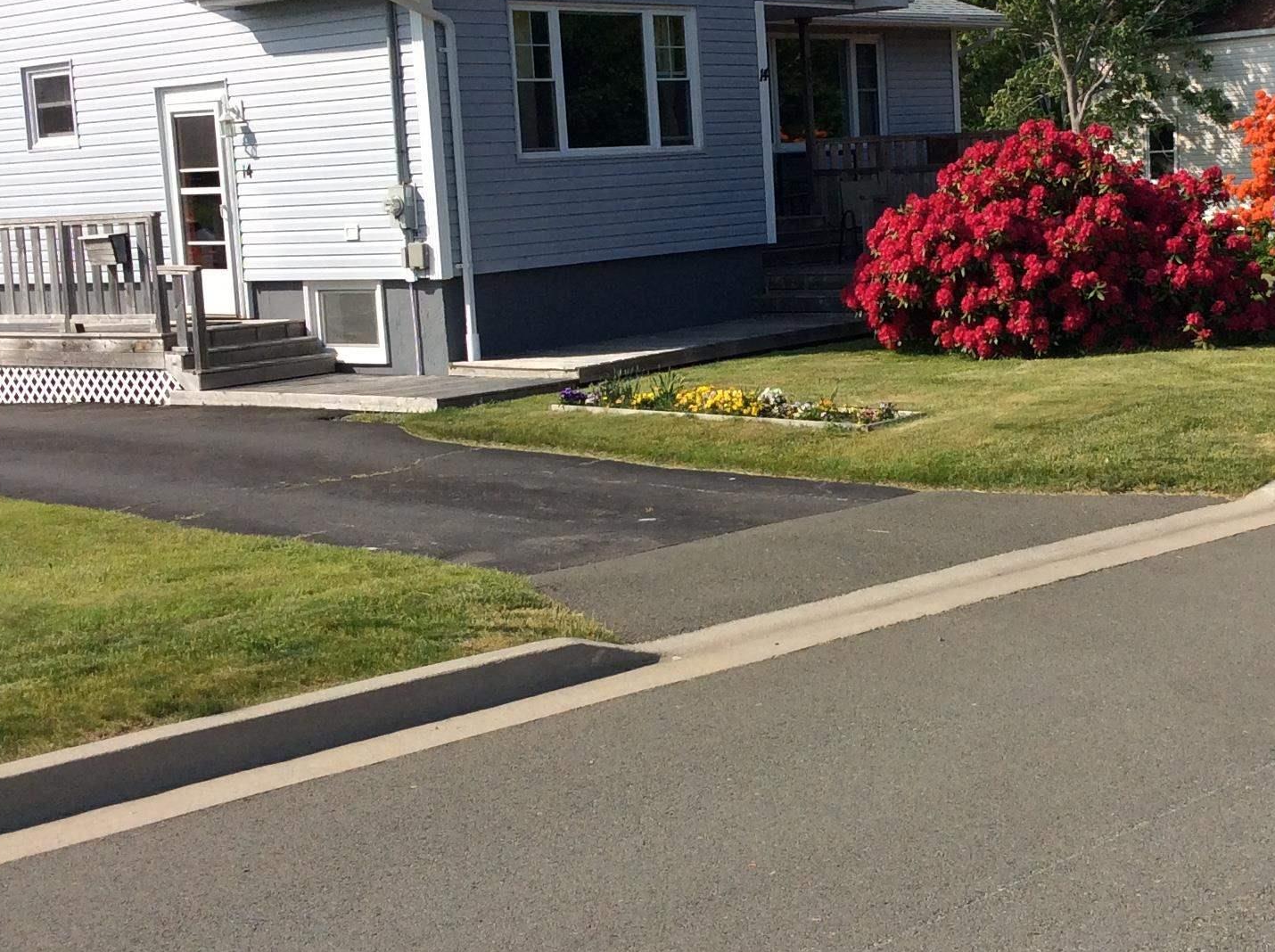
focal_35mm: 58
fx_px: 2133
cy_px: 411
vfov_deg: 25.1
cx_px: 813
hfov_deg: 33.1
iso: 32
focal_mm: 3.3
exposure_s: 1/1845
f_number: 2.4
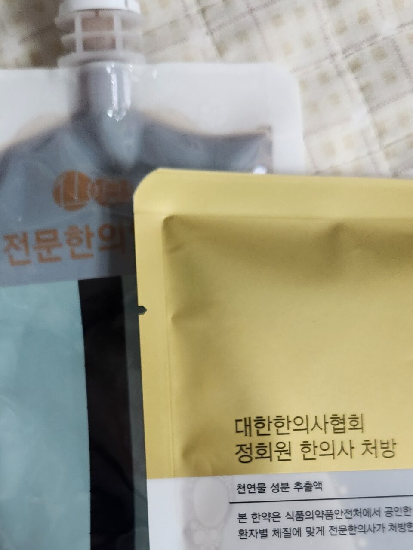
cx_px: 172
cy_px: 464
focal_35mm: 46
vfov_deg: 39.1
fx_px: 732
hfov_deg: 31.5
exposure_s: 1/120
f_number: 1.8
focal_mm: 5.4
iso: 320
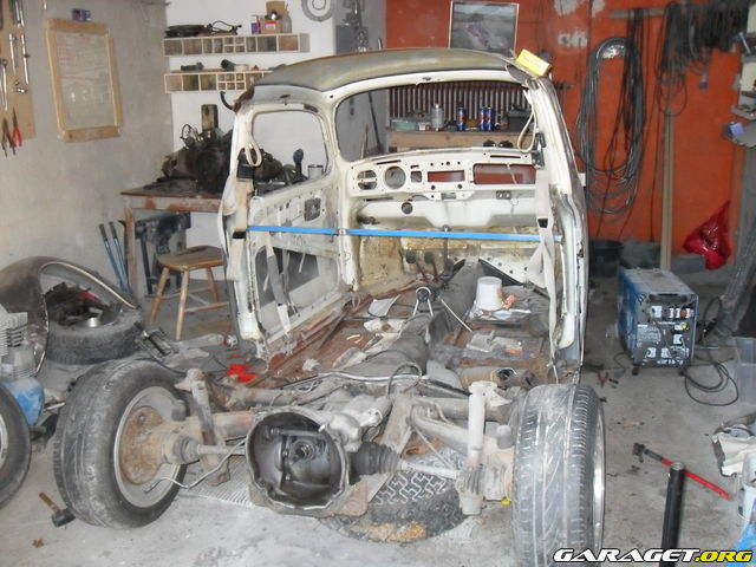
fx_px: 764
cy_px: 284
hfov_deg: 52.6
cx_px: 378
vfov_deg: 40.7
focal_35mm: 35
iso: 320
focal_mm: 6.2
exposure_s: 1/45
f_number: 2.8
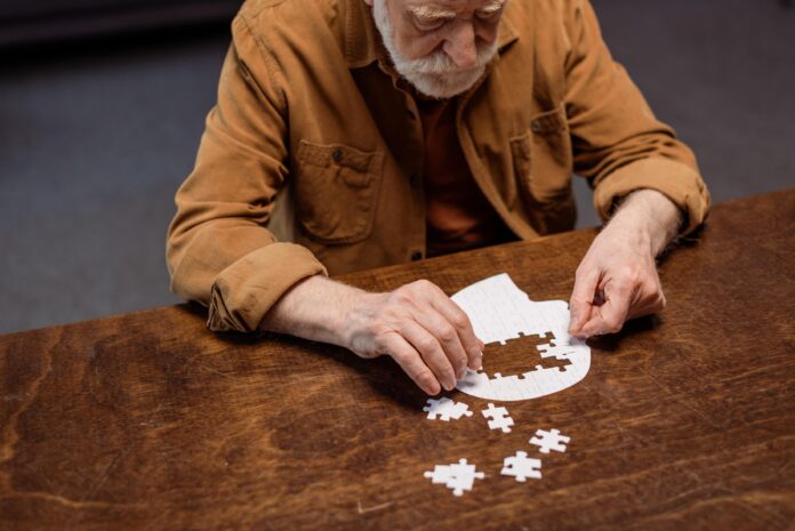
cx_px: 398
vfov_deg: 27.0
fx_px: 1105
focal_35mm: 50
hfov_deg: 39.6
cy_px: 266
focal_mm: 50
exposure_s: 1/200
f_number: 2.8
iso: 100
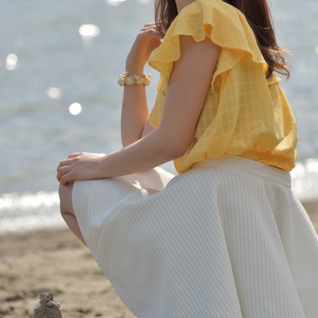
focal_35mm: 280
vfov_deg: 6.3
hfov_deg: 6.3
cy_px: 131
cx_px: 175
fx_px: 2910
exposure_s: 1/3200
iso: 400
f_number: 5.6
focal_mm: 175
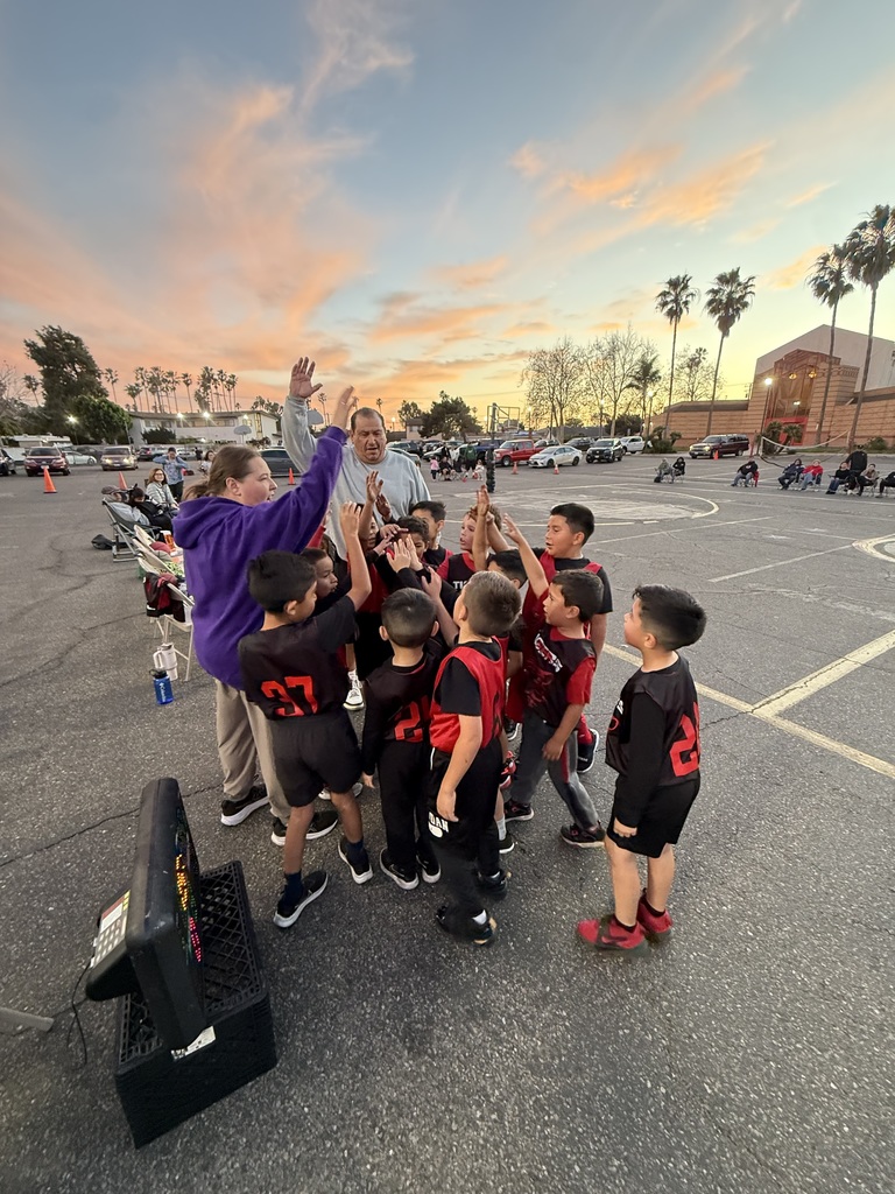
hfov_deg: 85.7
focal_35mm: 14
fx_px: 483
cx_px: 448
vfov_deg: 102.1
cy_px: 597
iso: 320
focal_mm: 2.22
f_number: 2.2
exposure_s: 1/94
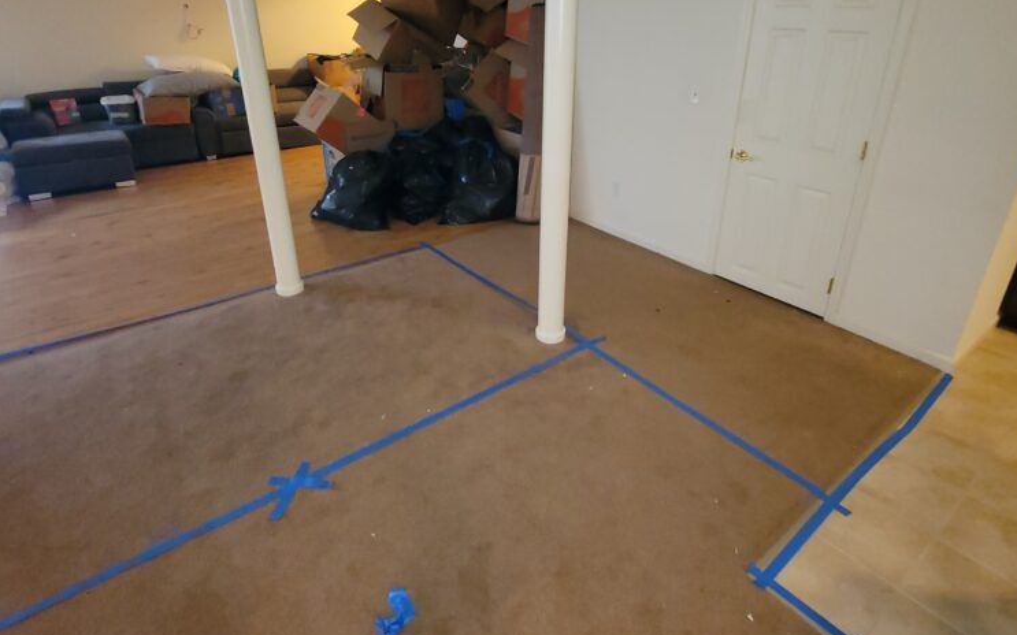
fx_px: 526
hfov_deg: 88.0
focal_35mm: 19
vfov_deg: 61.8
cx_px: 524
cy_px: 260
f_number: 2.2
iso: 640
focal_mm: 2.2
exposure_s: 1/22
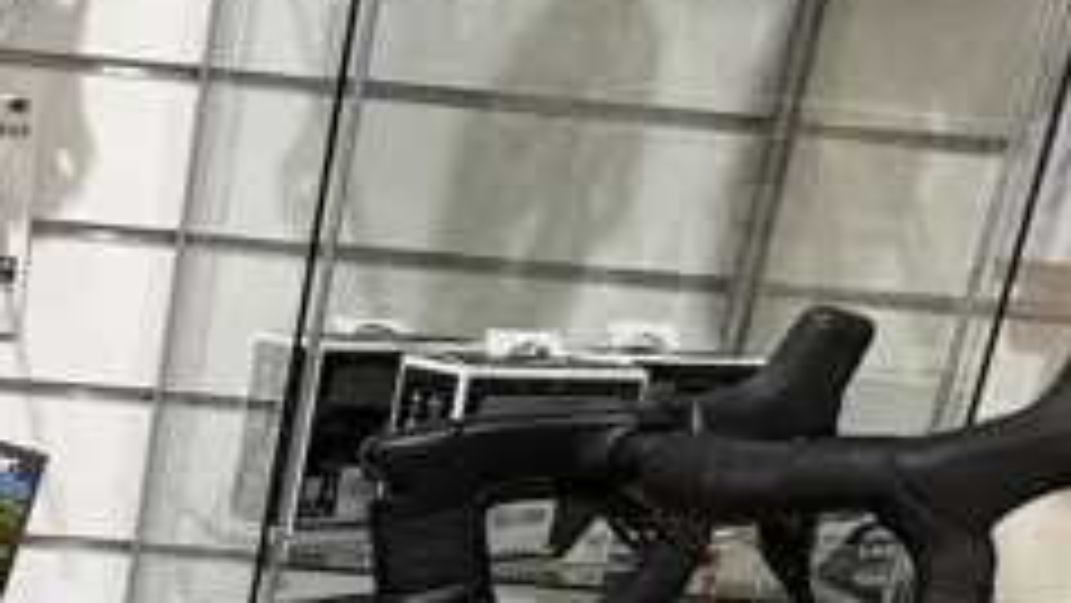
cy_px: 1318
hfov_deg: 22.3
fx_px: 2500
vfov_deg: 11.8
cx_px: -220
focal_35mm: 88
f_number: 1.78
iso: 80
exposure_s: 1/100
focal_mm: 6.76
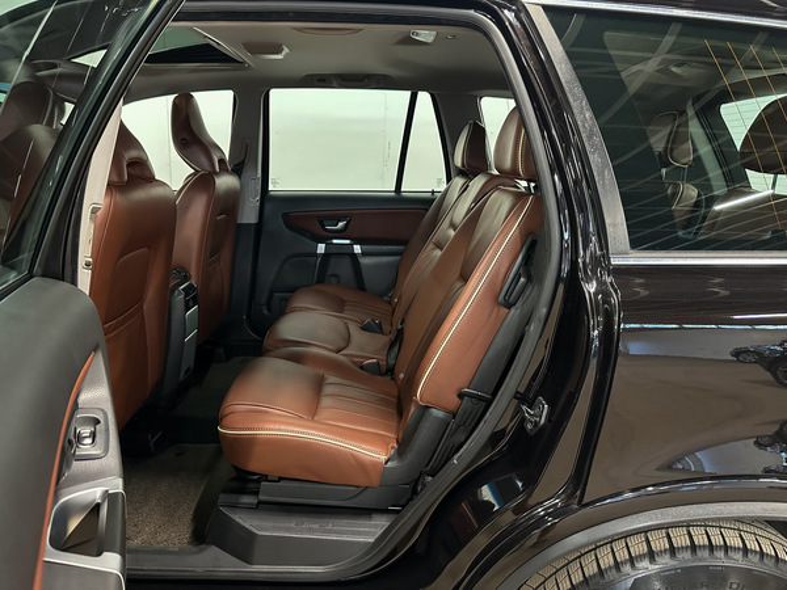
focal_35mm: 24
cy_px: 295
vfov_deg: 56.8
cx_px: 394
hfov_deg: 71.6
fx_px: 546
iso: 1000
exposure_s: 1/33
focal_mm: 6.86
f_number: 1.78
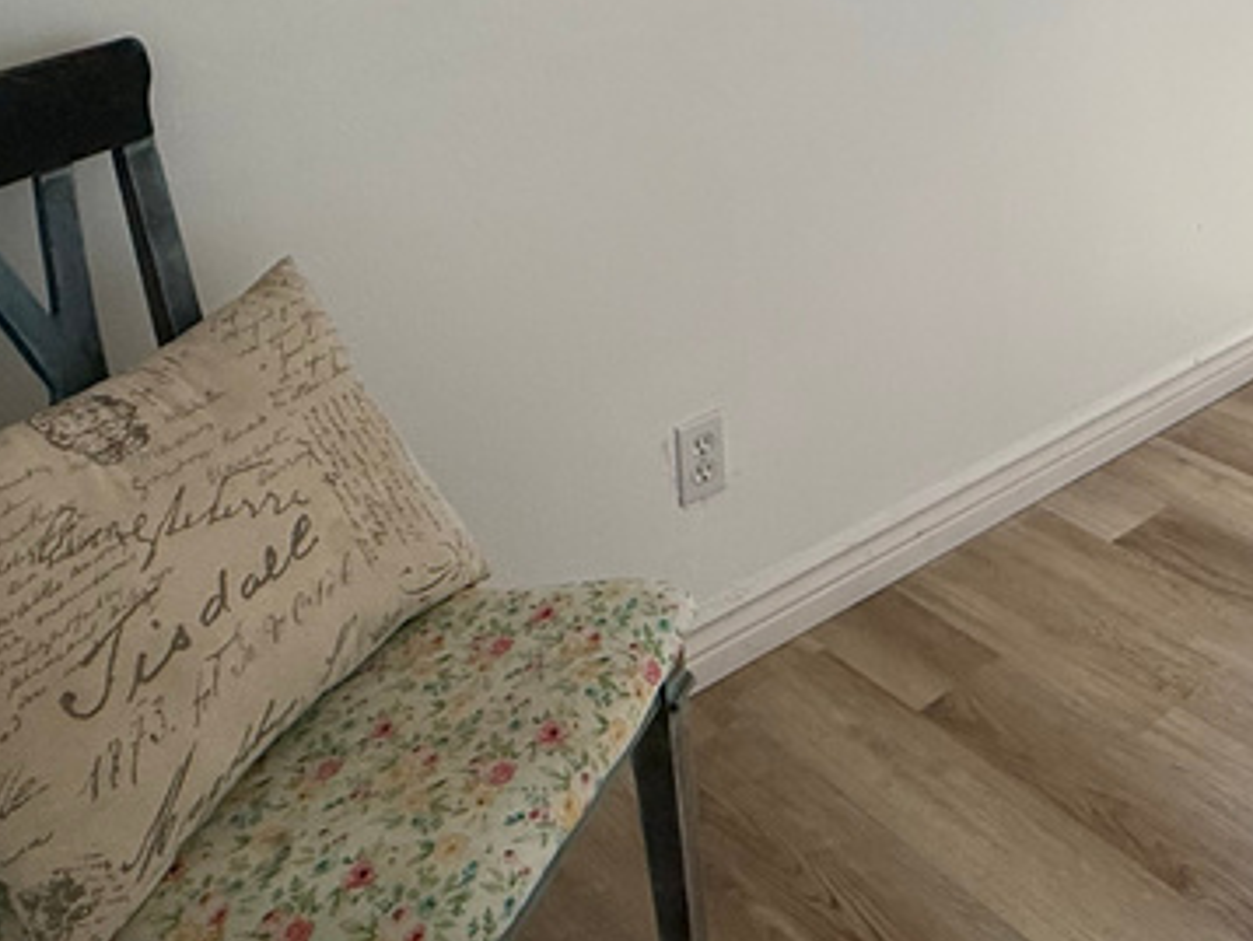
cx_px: 1176
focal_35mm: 40
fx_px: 1449
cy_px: -84
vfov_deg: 32.0
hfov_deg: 42.1
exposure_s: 1/120
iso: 200
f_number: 2.2
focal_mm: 2.22
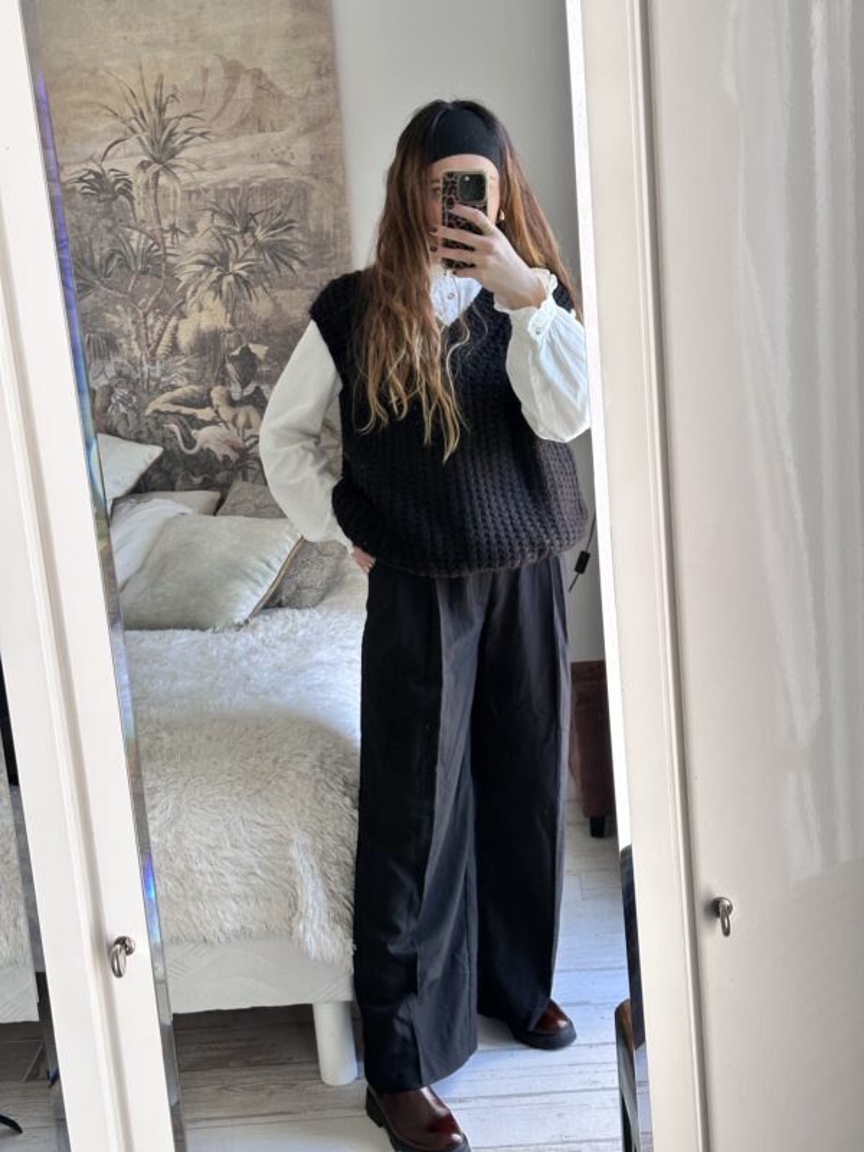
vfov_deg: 39.7
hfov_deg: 30.3
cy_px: 576
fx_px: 1597
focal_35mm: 48
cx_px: 432
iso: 80
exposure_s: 1/107
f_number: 1.78
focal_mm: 6.86
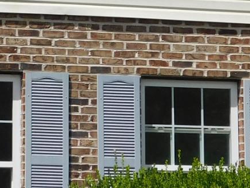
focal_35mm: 211
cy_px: 33
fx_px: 1524
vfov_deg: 7.0
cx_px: -22
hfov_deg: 9.3
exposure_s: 1/400
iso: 125
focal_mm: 8
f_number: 7.4
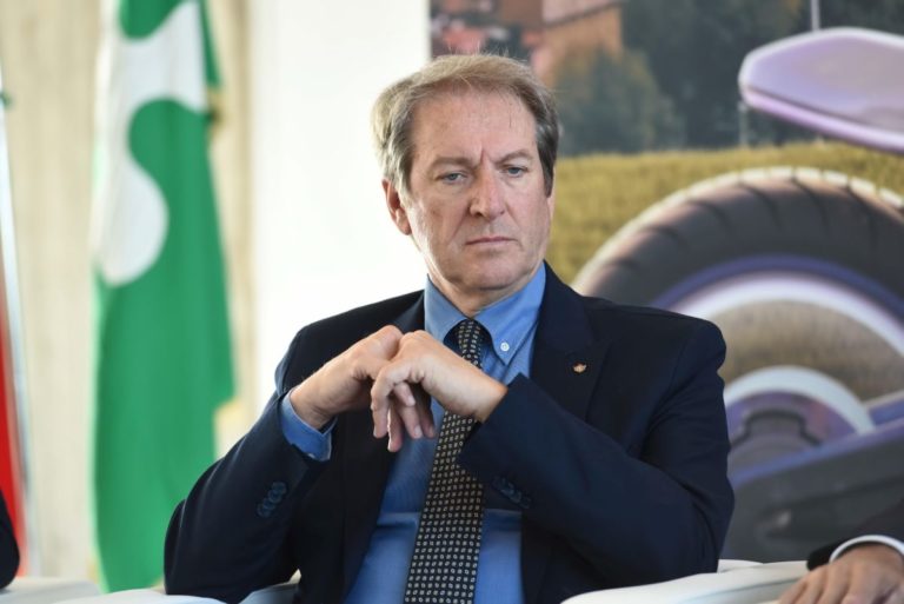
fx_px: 5025
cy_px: 302
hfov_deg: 10.3
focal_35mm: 200
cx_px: 452
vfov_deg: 6.9
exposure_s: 1/200
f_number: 3.5
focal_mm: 200
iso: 800
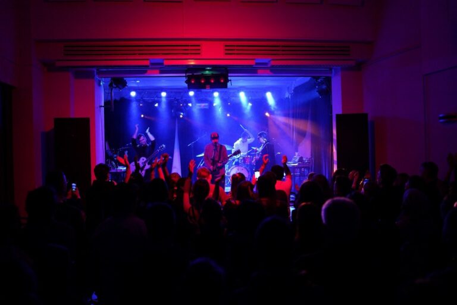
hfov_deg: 54.4
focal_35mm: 35
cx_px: 228
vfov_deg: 37.9
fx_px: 444
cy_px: 152
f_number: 1.8
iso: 6400
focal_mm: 35
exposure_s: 1/400
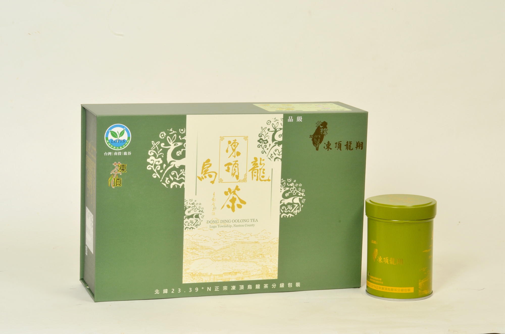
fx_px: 1260
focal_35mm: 90
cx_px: 252
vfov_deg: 15.1
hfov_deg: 22.7
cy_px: 167
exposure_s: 1/50
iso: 200
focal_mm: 60
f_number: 25
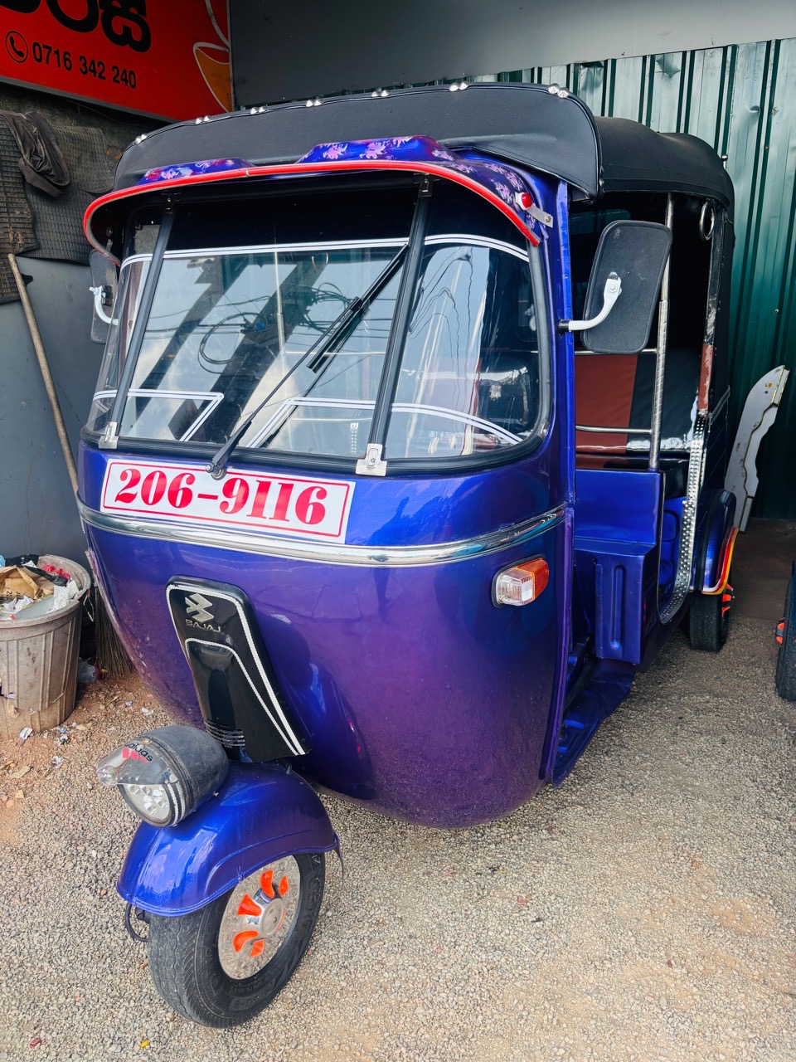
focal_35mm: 26
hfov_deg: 53.1
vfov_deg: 67.3
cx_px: 398
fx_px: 797
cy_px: 531
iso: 40
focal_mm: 5.96
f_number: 1.6
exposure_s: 1/176
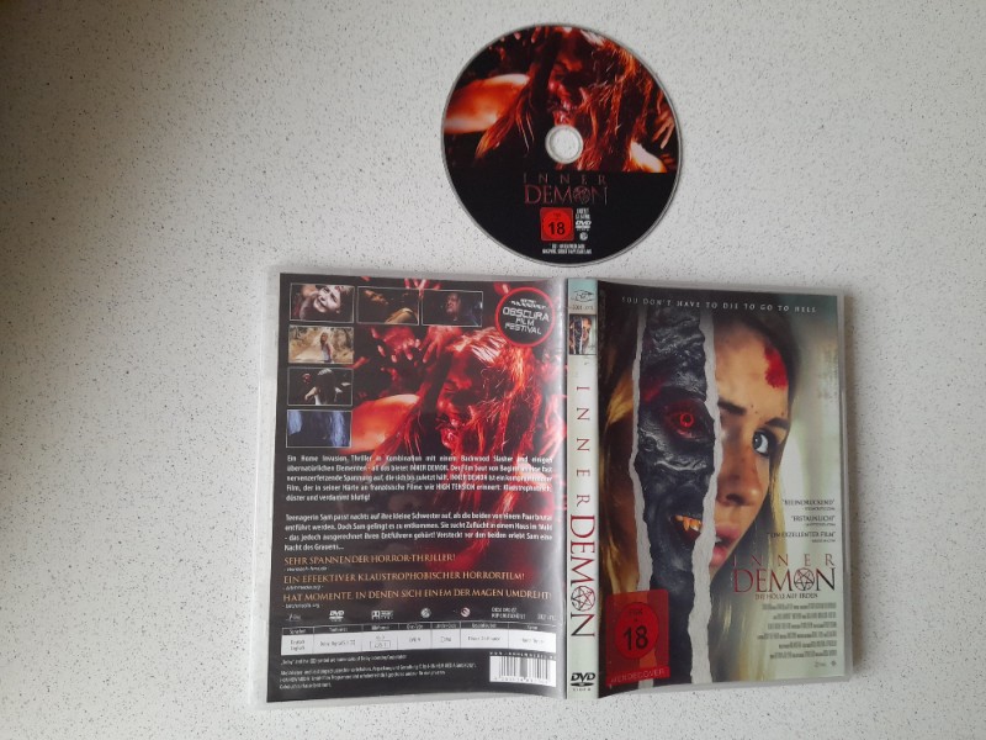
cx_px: 493
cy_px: 370
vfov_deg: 54.9
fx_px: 712
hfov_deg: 69.4
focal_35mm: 25
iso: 160
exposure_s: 1/60
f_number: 2
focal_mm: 4.6
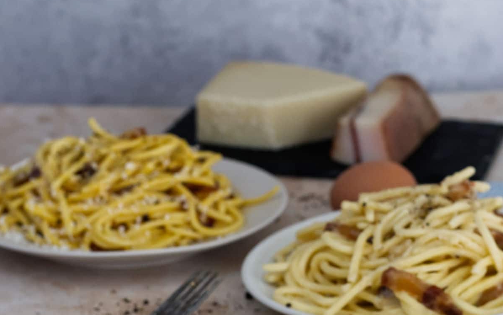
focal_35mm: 115
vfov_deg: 11.4
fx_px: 1577
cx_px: 252
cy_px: 232
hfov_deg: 18.1
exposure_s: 1/250
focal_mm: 50
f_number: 5.6
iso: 1600
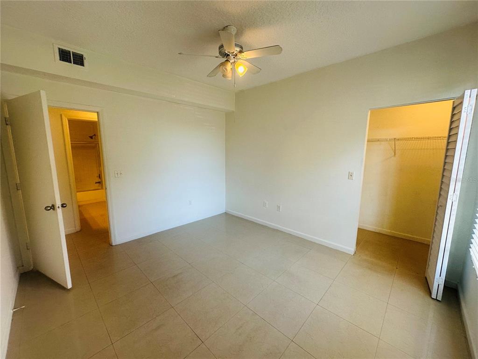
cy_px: 180
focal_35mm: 14
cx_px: 239
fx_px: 193
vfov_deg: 85.7
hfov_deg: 102.1
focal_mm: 2.22
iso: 125
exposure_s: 1/120
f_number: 2.2
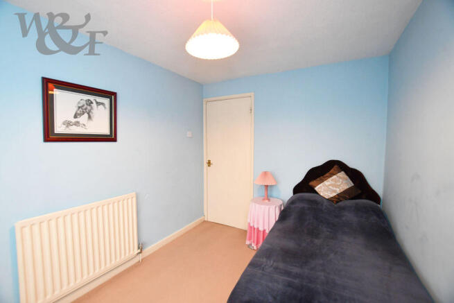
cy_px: 152
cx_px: 227
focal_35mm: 15
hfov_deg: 100.4
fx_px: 189
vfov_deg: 77.4
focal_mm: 10
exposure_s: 1/60
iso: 1600
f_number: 4
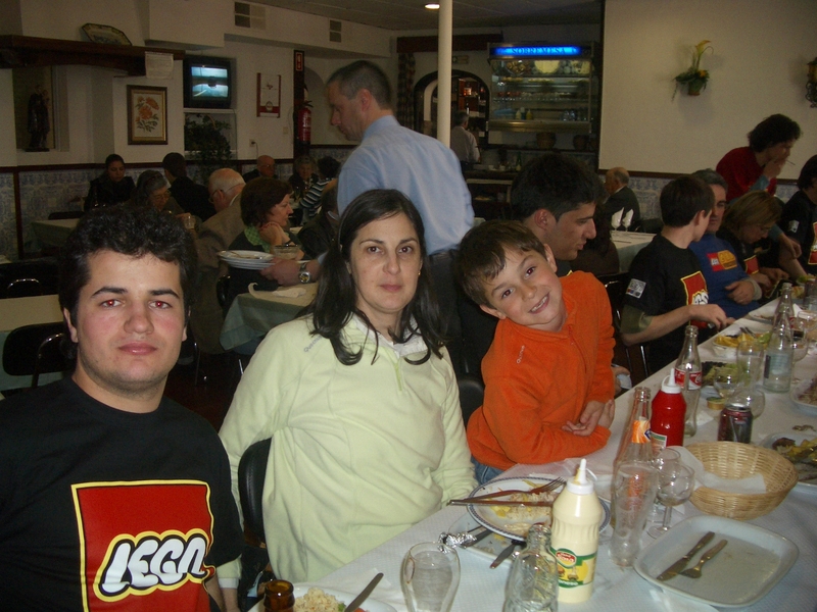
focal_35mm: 35
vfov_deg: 40.7
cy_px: 306
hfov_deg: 52.6
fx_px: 826
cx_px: 408
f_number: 2.6
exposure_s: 1/60
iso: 100
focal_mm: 5.8
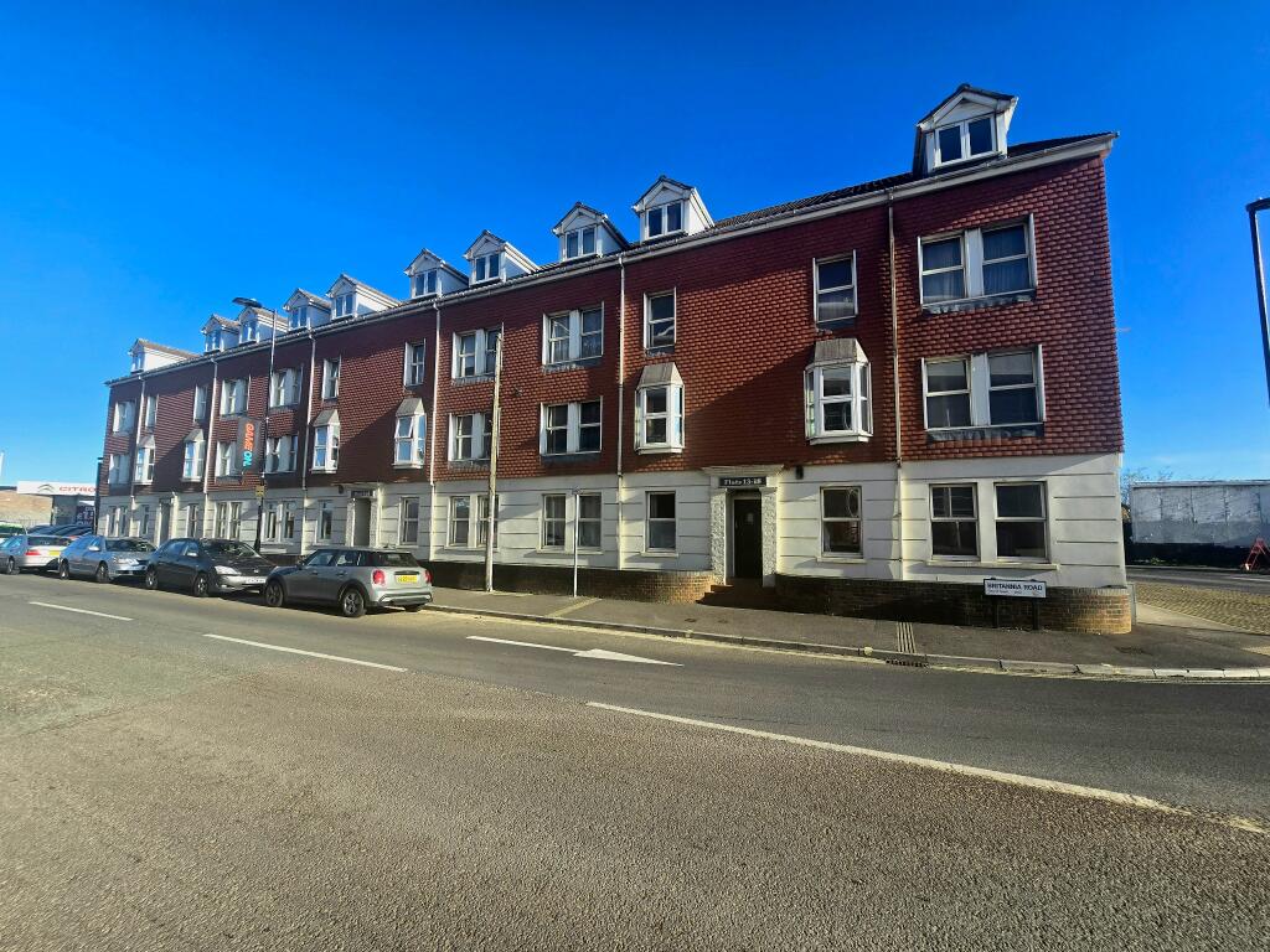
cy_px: 476
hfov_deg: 106.2
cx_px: 635
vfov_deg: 89.9
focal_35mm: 13
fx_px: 477
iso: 50
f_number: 2.2
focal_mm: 2.2
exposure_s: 1/1667
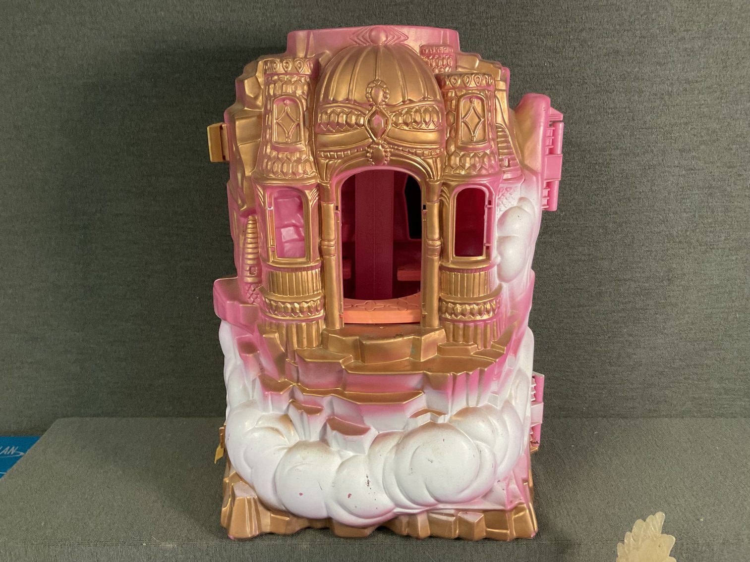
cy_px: 281
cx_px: 375
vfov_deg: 48.2
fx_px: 628
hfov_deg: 61.7
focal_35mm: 29
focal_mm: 3
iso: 200
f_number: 1.8
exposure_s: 1/50
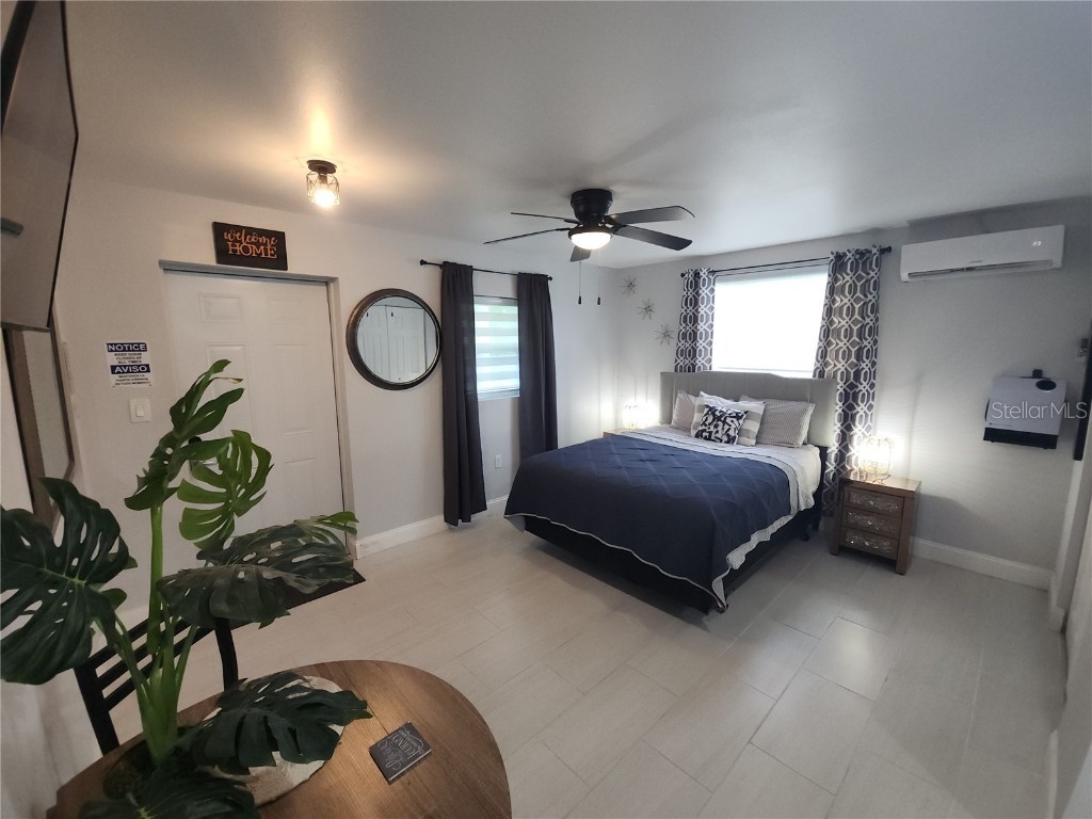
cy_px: 410
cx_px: 546
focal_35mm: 13
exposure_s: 1/60
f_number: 2.2
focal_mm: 2.2
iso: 200
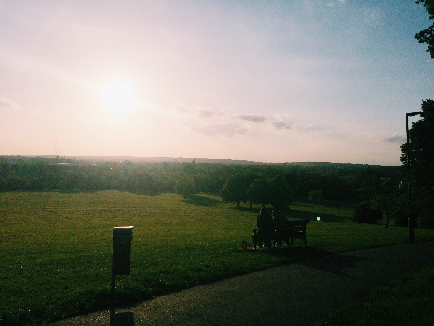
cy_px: 163
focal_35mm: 29
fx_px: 364
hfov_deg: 61.7
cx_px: 217
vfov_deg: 48.2
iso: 40
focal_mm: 4.15
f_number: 2.2
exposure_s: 1/13699
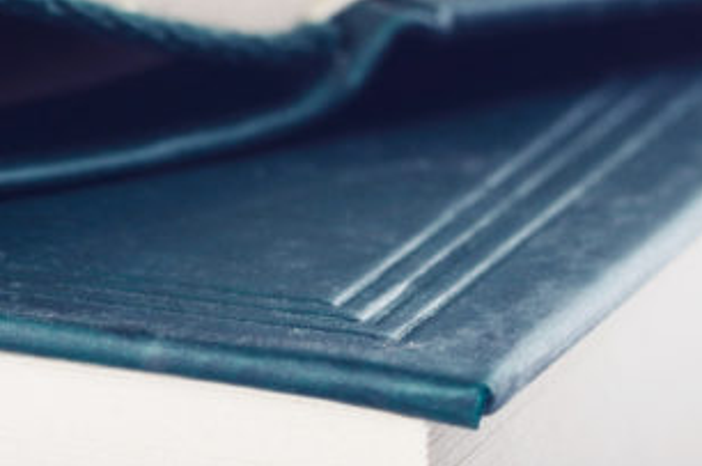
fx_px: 10254
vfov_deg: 2.6
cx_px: -223
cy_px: -234
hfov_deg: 3.9
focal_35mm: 527
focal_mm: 105
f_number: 9
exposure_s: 1/250
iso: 100
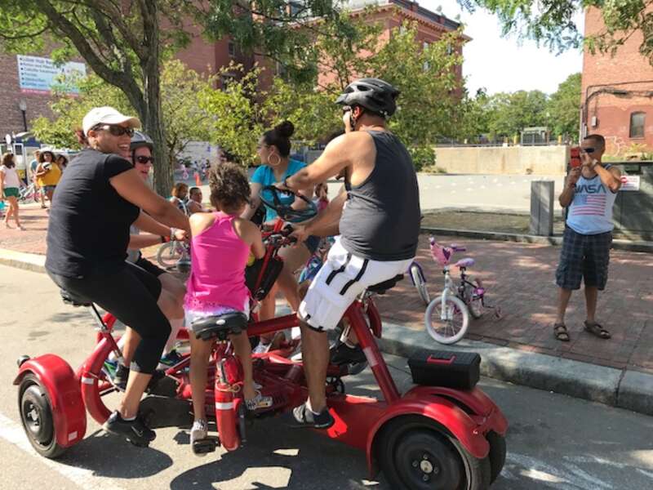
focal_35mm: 28
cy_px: 245
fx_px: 528
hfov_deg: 63.4
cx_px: 326
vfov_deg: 49.7
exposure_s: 1/638
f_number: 1.8
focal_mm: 3.99
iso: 20
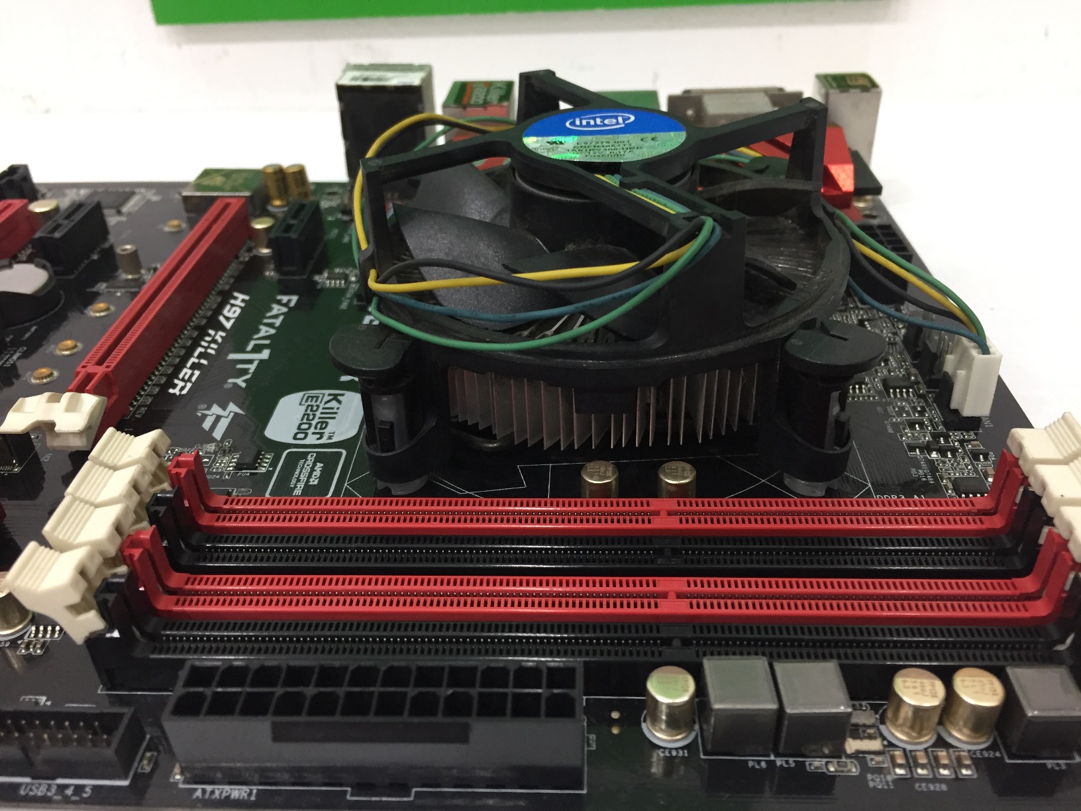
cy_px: 406
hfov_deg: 61.7
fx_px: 906
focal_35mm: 29
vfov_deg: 48.2
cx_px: 540
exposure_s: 1/33
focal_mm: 4.15
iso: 160
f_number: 2.2
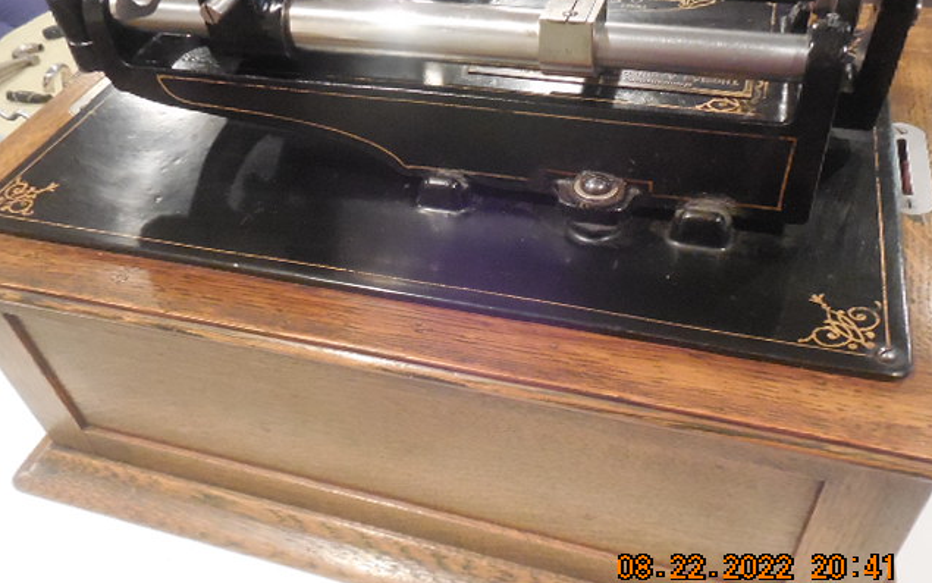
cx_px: 468
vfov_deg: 40.6
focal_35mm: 31
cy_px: 283
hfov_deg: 61.2
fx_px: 787
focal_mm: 5.2
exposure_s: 1/13
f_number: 4
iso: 1600
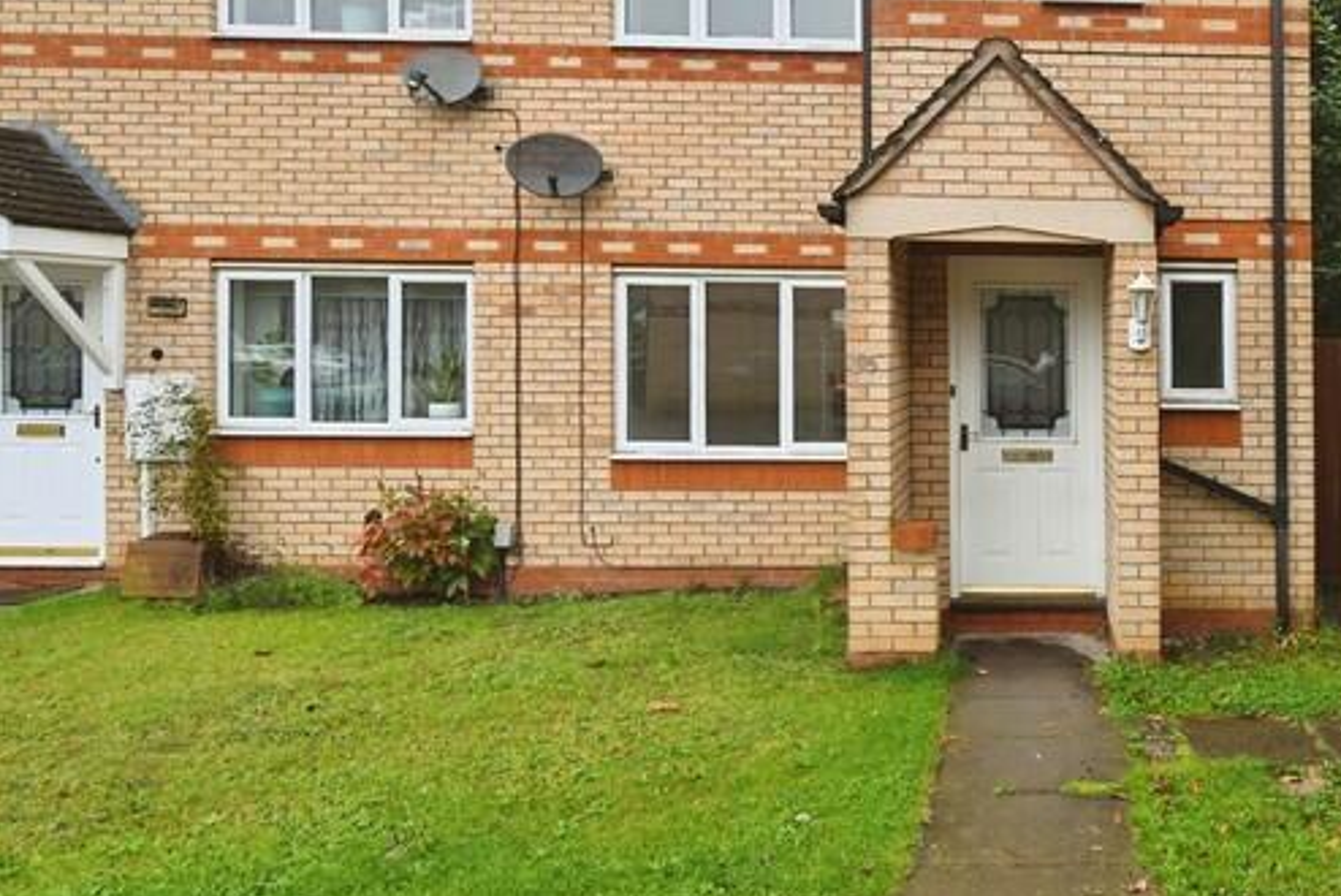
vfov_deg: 44.8
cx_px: 1080
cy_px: 360
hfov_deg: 58.5
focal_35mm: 29
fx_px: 1081
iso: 100
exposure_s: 1/100
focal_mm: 14
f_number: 5
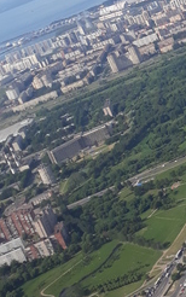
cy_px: 2
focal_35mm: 93
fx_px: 753
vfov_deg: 21.5
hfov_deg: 13.1
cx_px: 301
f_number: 1.7
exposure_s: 1/914
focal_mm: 3.71
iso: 40
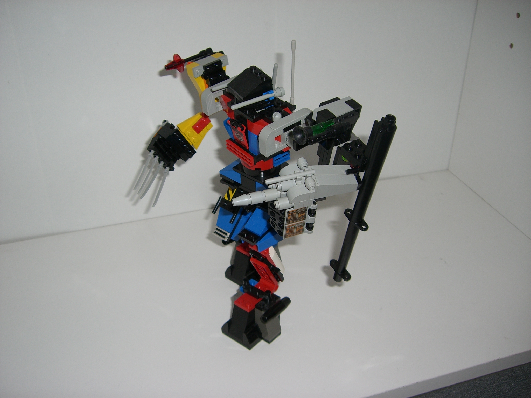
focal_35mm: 38
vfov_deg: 37.7
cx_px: 266
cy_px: 199
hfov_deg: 49.0
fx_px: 583
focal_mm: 6.2
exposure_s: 1/60
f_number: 2.7
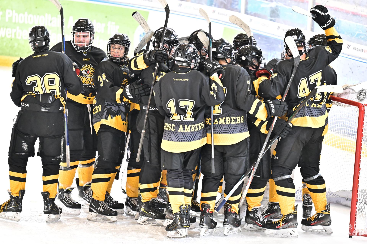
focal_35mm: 247
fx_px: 2517
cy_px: 122
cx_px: 184
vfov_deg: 5.6
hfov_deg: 8.3
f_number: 2.8
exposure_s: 1/250
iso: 3200
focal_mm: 165
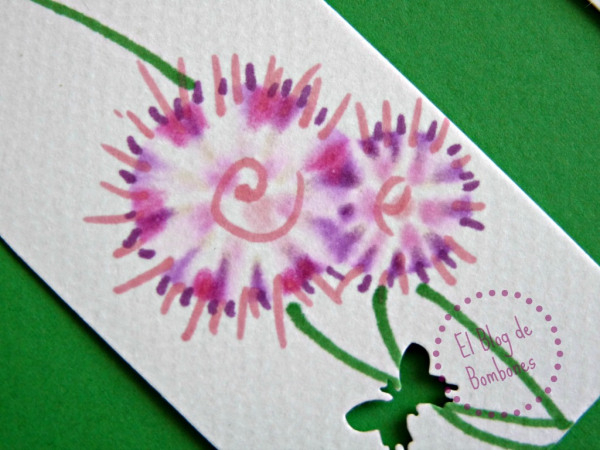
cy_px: 225
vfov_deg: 20.4
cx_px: 300
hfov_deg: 27.0
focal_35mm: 72
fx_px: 1248
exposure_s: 1/40
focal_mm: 12.8
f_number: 3.4
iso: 200
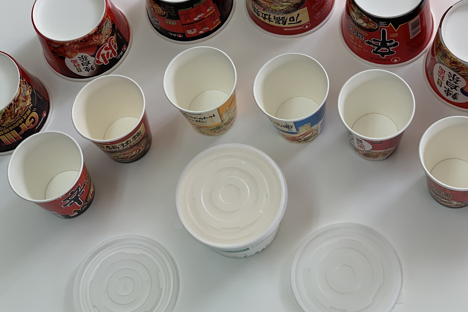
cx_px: 264
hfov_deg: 28.8
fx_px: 910
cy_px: 110
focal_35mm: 70
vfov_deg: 19.4
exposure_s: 1/122
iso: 50
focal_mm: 6
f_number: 2.4
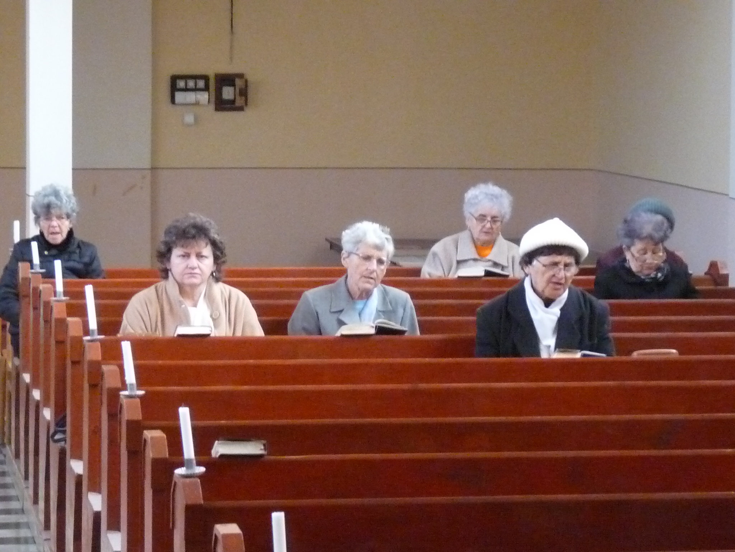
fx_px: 3036
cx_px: 368
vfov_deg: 10.4
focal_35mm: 143
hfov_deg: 13.8
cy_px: 276
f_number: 3.4
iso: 800
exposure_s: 1/30
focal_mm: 14.4
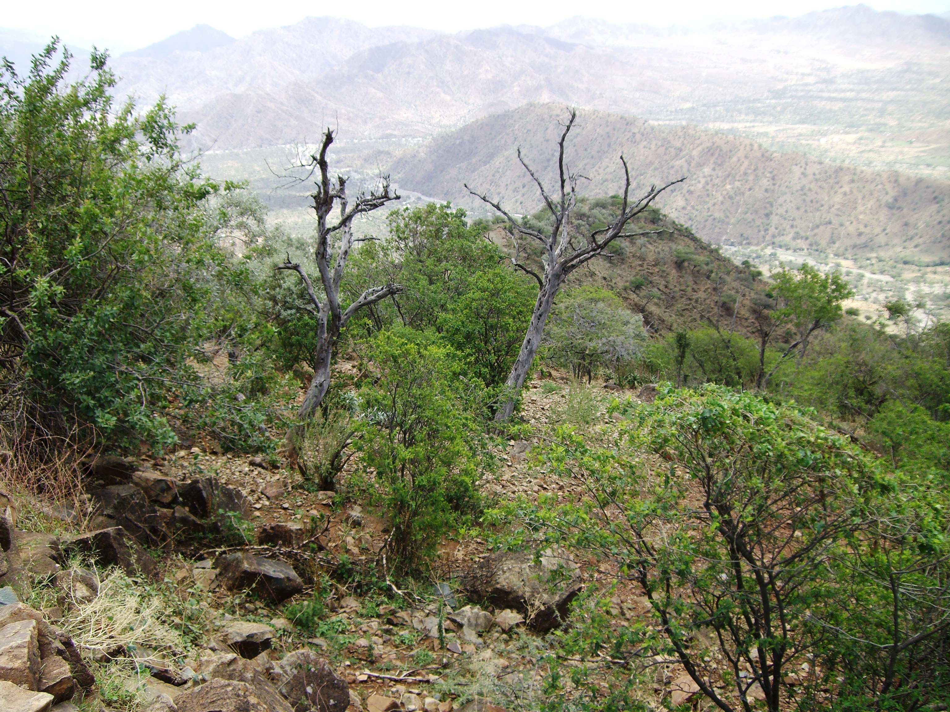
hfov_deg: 49.0
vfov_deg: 37.7
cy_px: 356
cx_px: 475
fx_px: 1043
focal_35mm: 38
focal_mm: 6.2
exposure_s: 1/500
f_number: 2.7
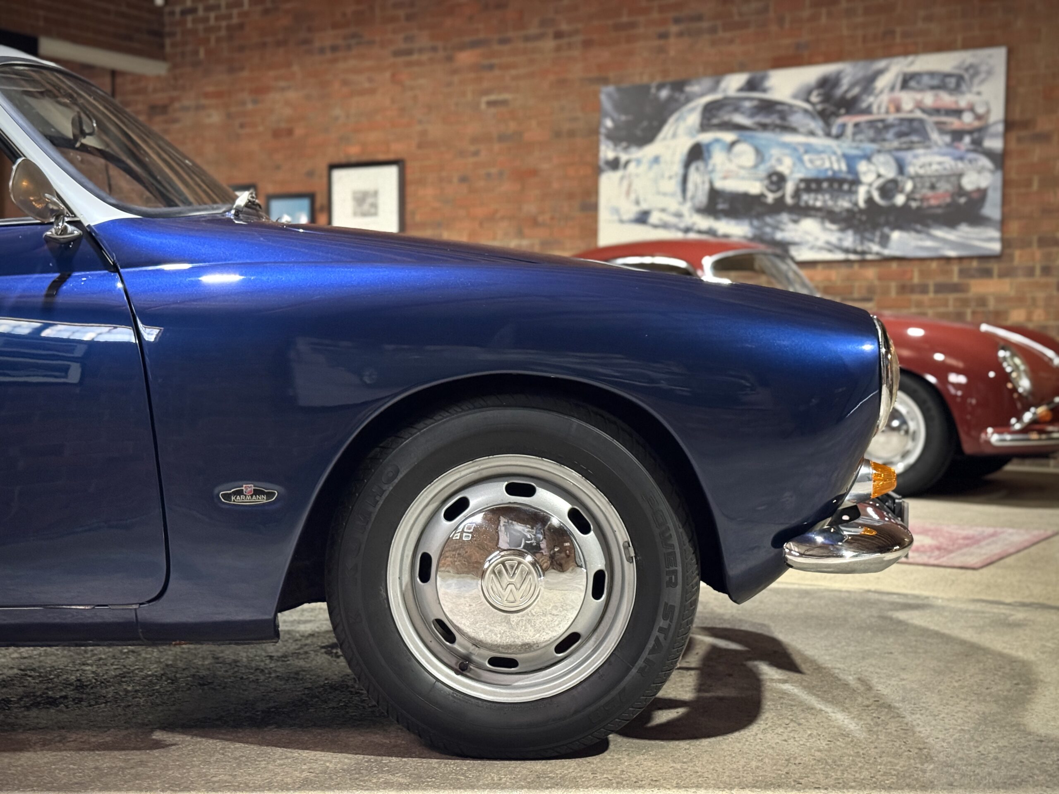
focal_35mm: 48
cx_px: 530
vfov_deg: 30.3
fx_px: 1468
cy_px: 397
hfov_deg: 39.7
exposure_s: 1/33
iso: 500
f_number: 1.78
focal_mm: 6.76
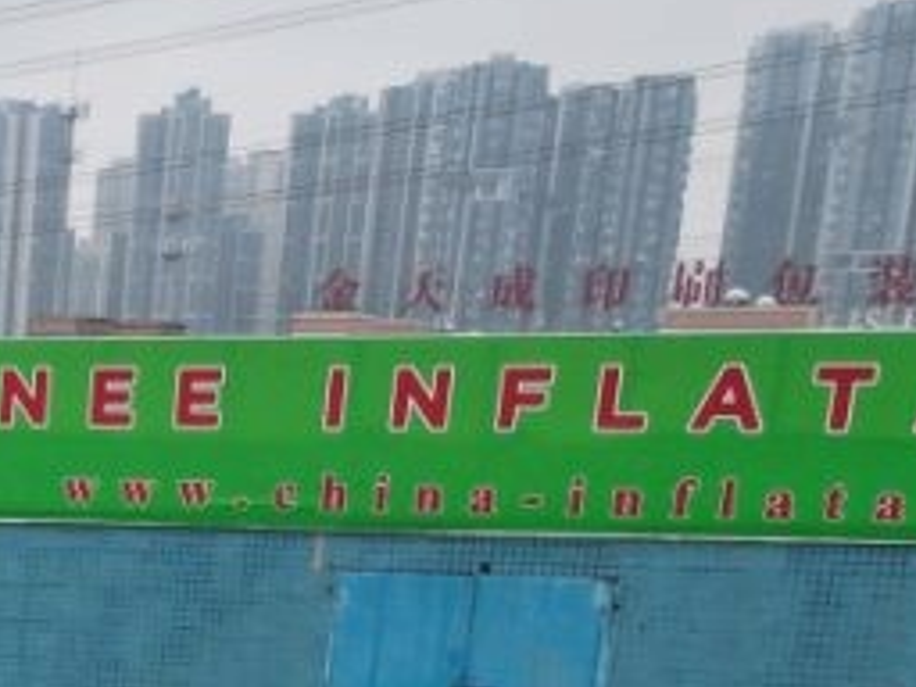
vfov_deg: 14.0
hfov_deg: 17.9
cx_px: -526
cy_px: 1149
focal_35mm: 96
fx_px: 2540
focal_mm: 6.72
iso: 200
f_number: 1.7
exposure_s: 1/640
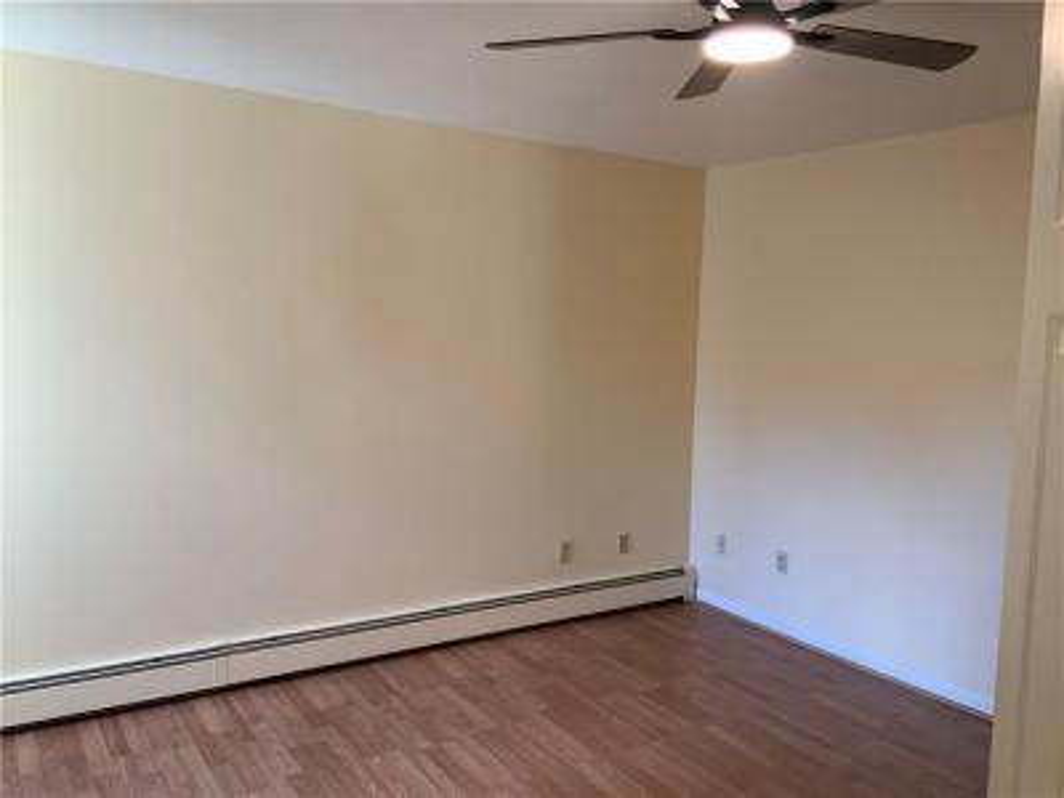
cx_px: 532
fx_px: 891
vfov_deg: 48.2
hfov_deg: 61.7
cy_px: 399
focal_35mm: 29
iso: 50
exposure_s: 1/60
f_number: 1.8
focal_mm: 3
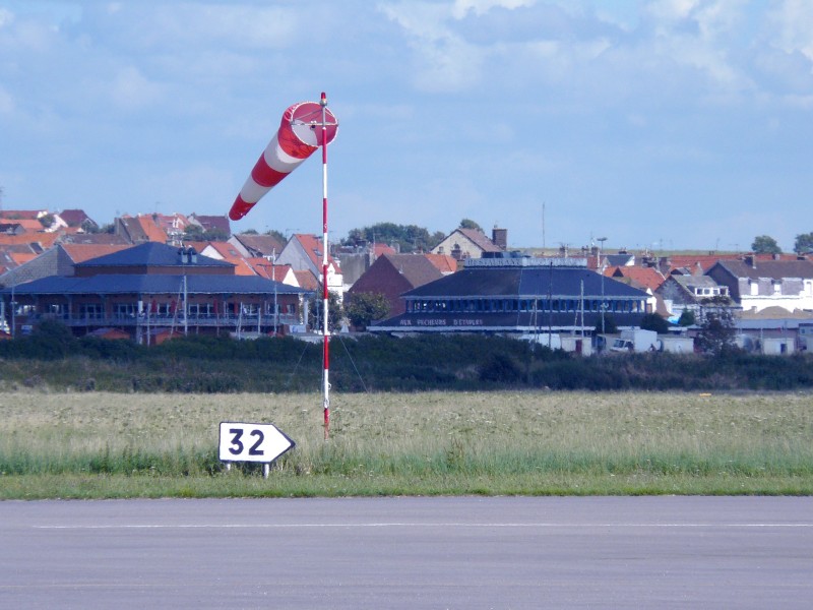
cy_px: 305
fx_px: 10146
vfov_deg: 3.4
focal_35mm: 432
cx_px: 406
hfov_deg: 4.6
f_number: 6.3
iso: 100
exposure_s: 1/500
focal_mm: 72
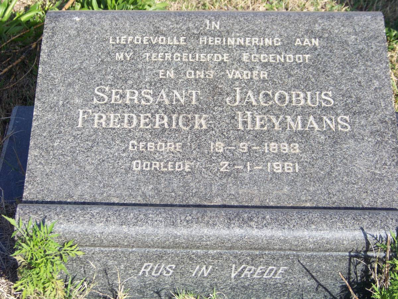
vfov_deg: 15.4
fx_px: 1104
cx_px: 199
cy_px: 150
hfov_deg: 20.4
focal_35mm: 96
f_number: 3.2
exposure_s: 1/400
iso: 64
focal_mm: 16.2
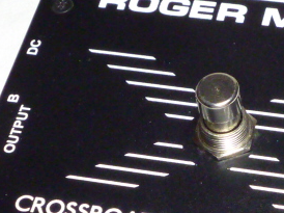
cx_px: 227
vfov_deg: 9.7
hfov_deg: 12.9
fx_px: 1246
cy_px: 152
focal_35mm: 152
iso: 320
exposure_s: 1/30
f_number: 3.6
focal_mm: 5.8
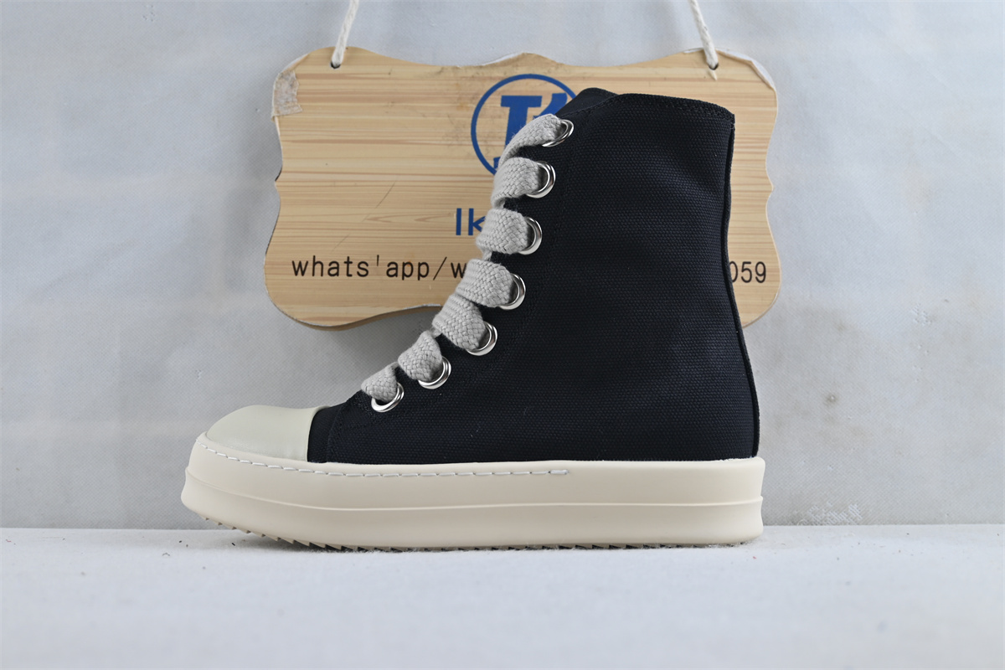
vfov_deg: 34.2
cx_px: 502
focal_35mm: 39
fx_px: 1089
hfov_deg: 49.6
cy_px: 335
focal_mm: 26
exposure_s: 1/50
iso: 100
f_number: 4.5
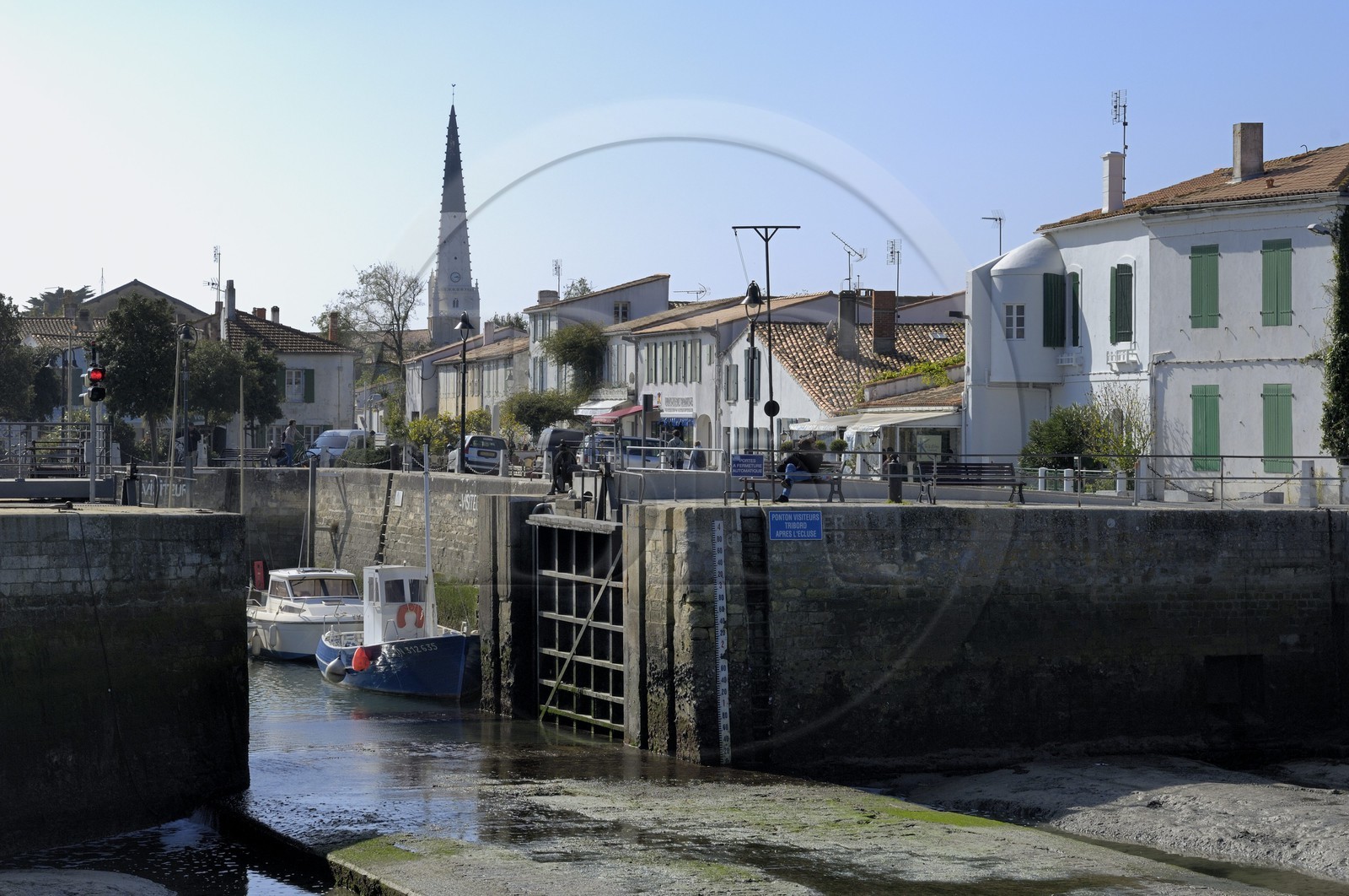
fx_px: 3368
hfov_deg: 22.7
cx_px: 674
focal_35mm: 90
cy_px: 448
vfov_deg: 15.1
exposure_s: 1/160
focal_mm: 60
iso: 100
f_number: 11
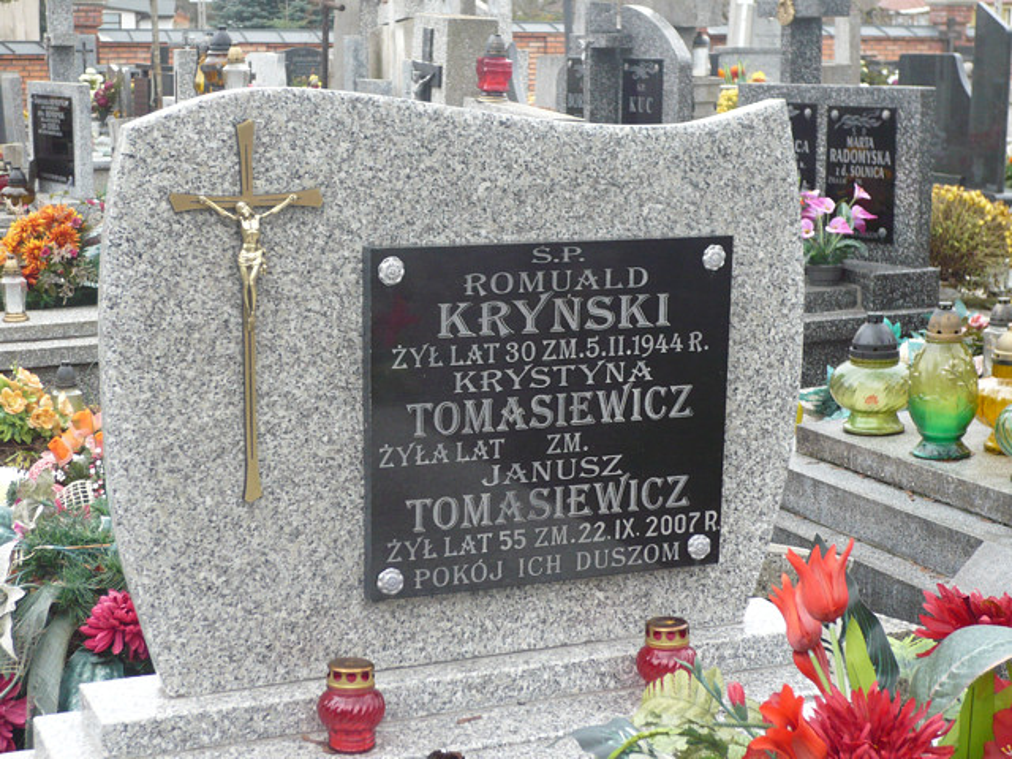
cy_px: 380
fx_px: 1930
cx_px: 506
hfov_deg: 29.4
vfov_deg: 22.3
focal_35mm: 66
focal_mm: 10.9
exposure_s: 1/30
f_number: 3.9
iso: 160
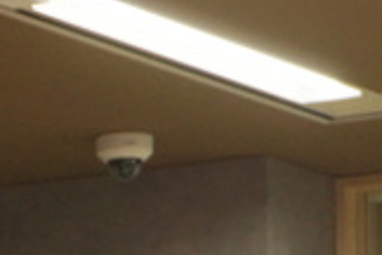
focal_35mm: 359
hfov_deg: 5.6
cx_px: -453
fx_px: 3814
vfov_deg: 3.8
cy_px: 501
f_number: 4.5
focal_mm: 32.4
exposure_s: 1/50
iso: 160
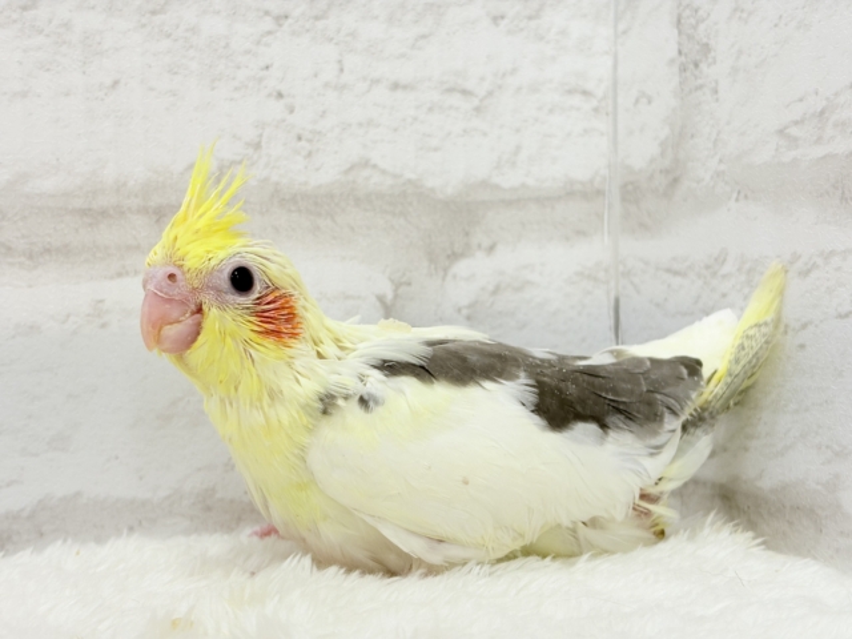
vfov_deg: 28.0
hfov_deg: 36.8
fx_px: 1280
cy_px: 320
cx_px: 426
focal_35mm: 52
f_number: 1.6
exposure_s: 1/50
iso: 40
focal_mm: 5.96
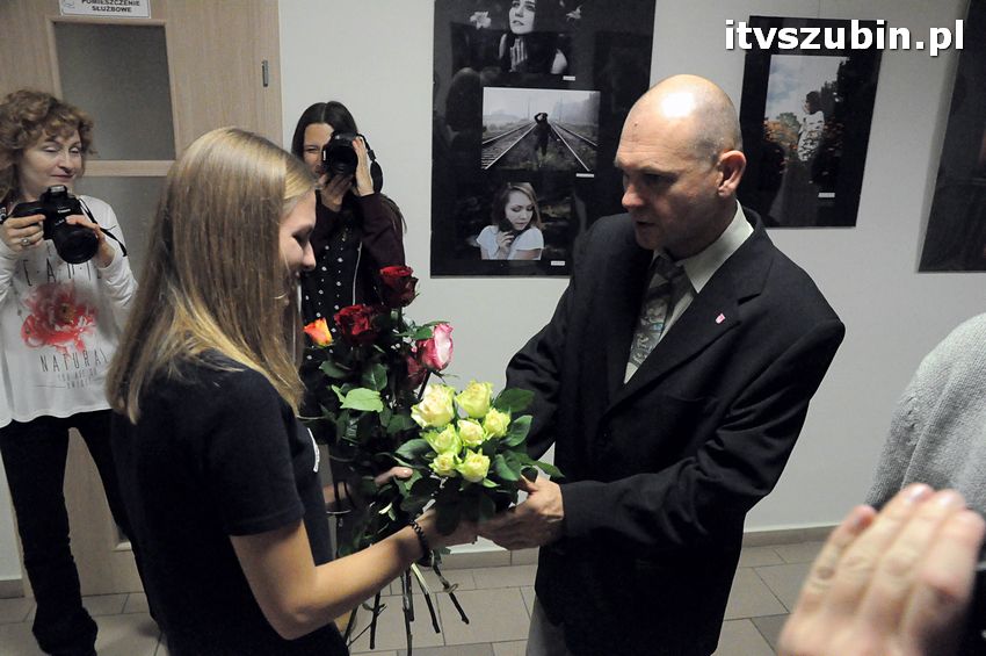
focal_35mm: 32
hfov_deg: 59.5
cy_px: 328
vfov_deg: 41.6
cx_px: 493
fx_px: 862
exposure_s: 1/125
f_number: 5.6
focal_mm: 21
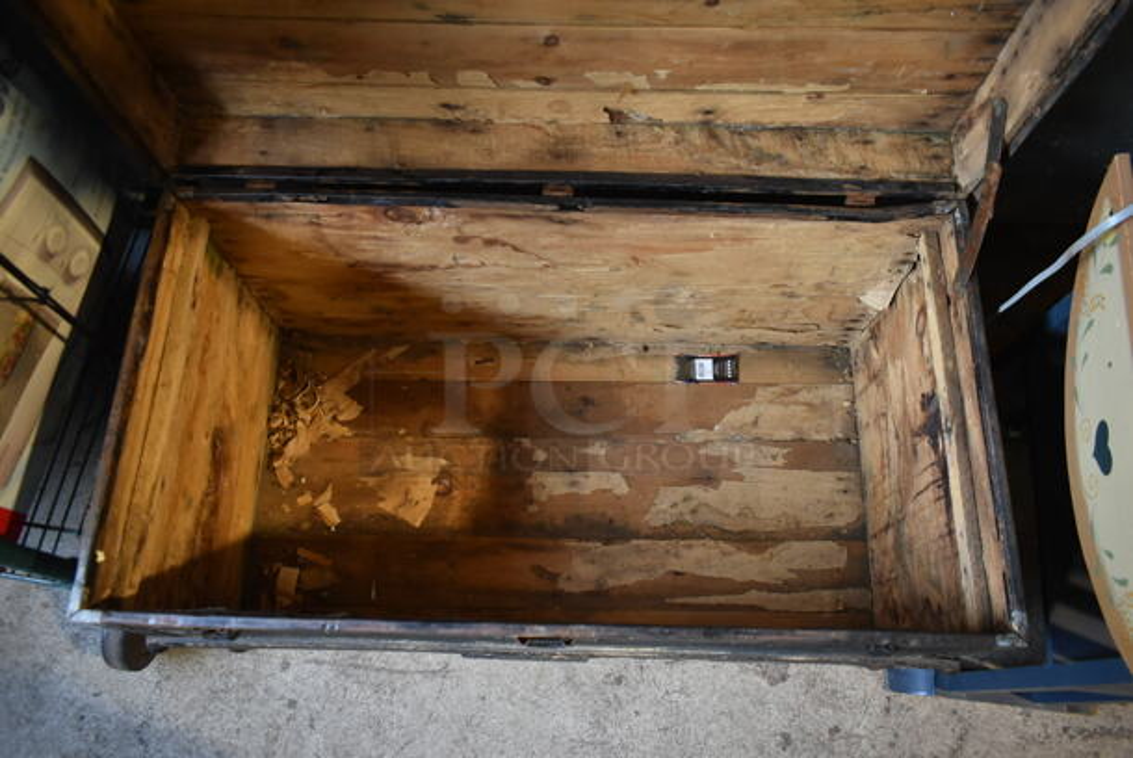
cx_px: 566
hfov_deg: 67.3
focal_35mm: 27
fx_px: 851
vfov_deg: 48.0
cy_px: 379
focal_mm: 18
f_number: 3.5
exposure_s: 1/30
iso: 1100
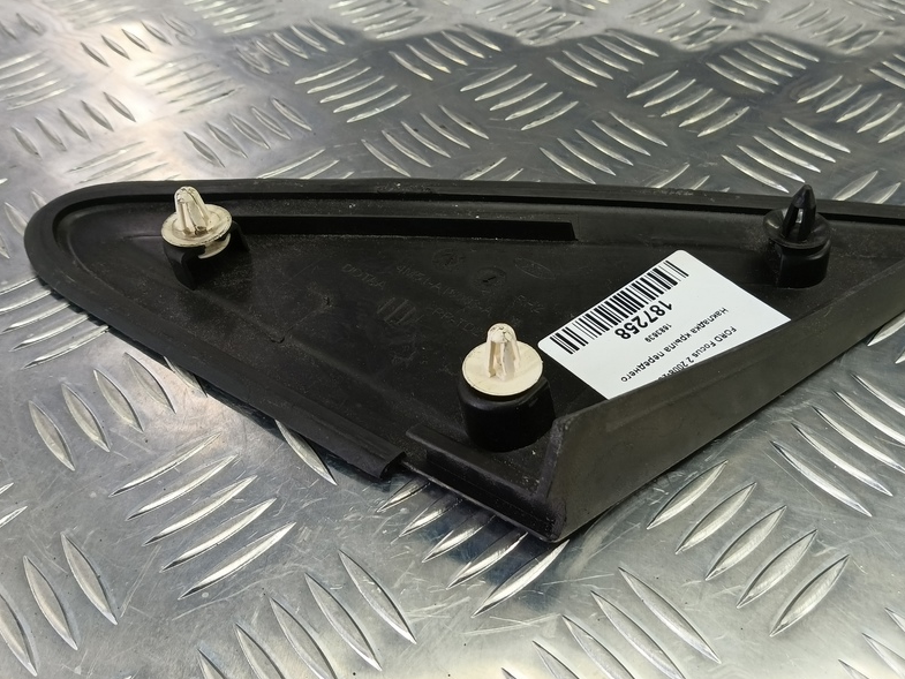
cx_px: 514
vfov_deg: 46.8
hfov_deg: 59.7
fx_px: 784
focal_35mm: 30
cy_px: 325
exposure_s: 1/50
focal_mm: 4.11
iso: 121
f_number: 1.6
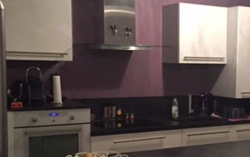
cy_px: 116
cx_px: 206
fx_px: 436
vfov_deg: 20.2
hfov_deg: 31.0
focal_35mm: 64
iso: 320
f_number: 2.2
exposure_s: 1/17
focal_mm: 4.15
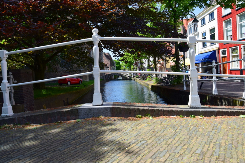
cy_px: 82
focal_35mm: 27
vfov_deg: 48.0
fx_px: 184
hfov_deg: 67.4
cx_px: 122
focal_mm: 18
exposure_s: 1/60
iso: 125
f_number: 8
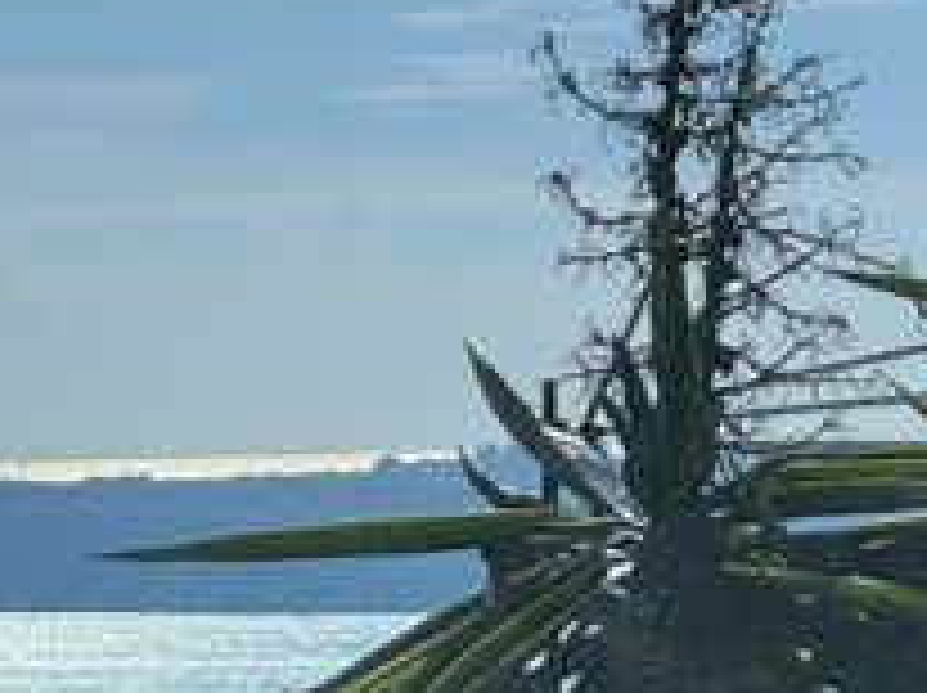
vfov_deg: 3.6
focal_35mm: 411
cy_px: 698
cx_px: -542
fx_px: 10994
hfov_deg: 4.8
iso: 50
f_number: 2.8
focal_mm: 15.66
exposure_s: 1/1096
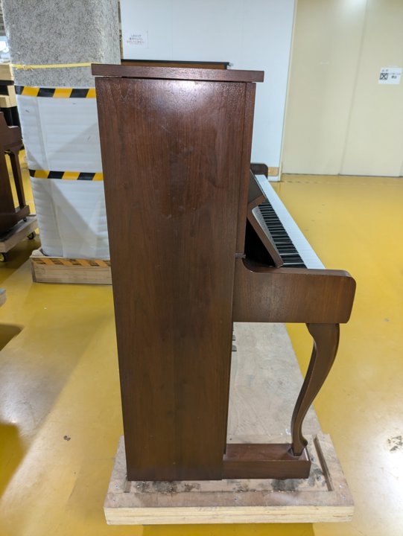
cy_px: 268
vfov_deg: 69.4
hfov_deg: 54.9
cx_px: 202
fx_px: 388
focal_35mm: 25
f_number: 1.89
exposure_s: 1/30
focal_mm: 5.43
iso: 265
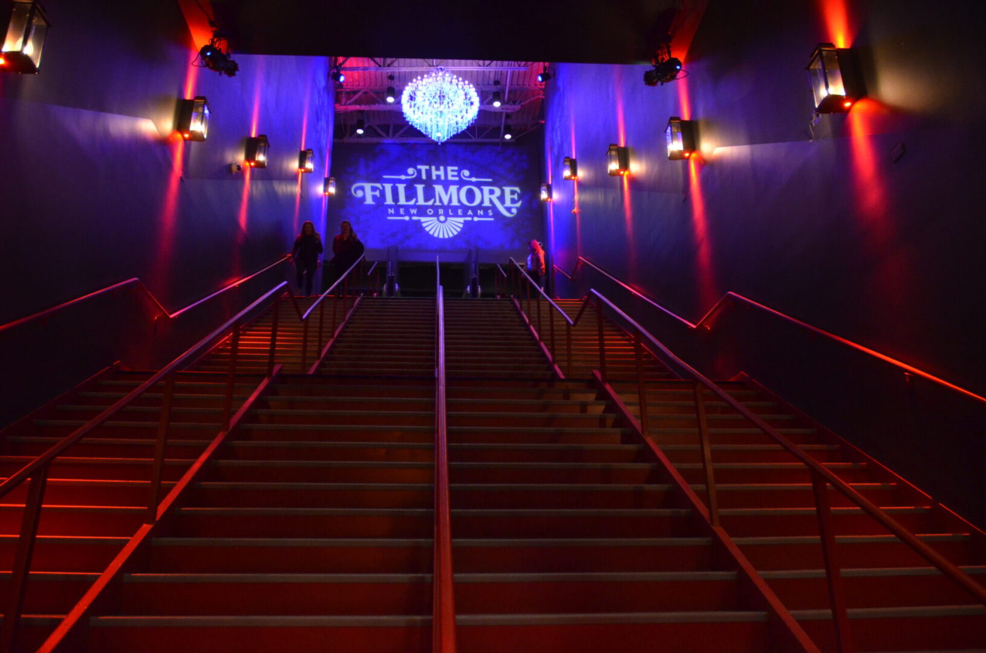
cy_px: 326
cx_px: 493
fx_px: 738
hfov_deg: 67.5
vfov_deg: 47.7
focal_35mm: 27
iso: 2500
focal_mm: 18
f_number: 3.5
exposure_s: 1/25
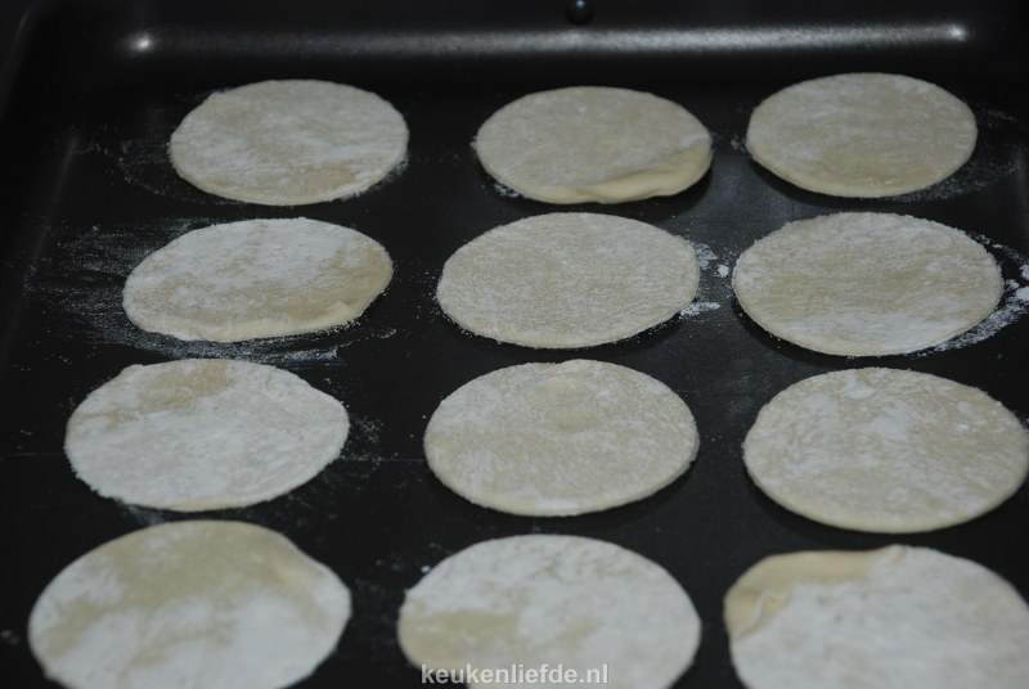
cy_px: 344
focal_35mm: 120
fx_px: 3435
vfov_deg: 11.5
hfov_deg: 17.0
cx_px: 514
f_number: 5.6
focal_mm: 80
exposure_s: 1/60
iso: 160
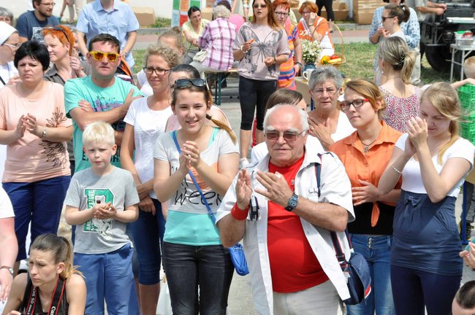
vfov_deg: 11.4
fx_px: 1582
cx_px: 238
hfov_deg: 17.1
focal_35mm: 120
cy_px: 158
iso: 500
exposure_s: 1/320
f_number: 14
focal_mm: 80
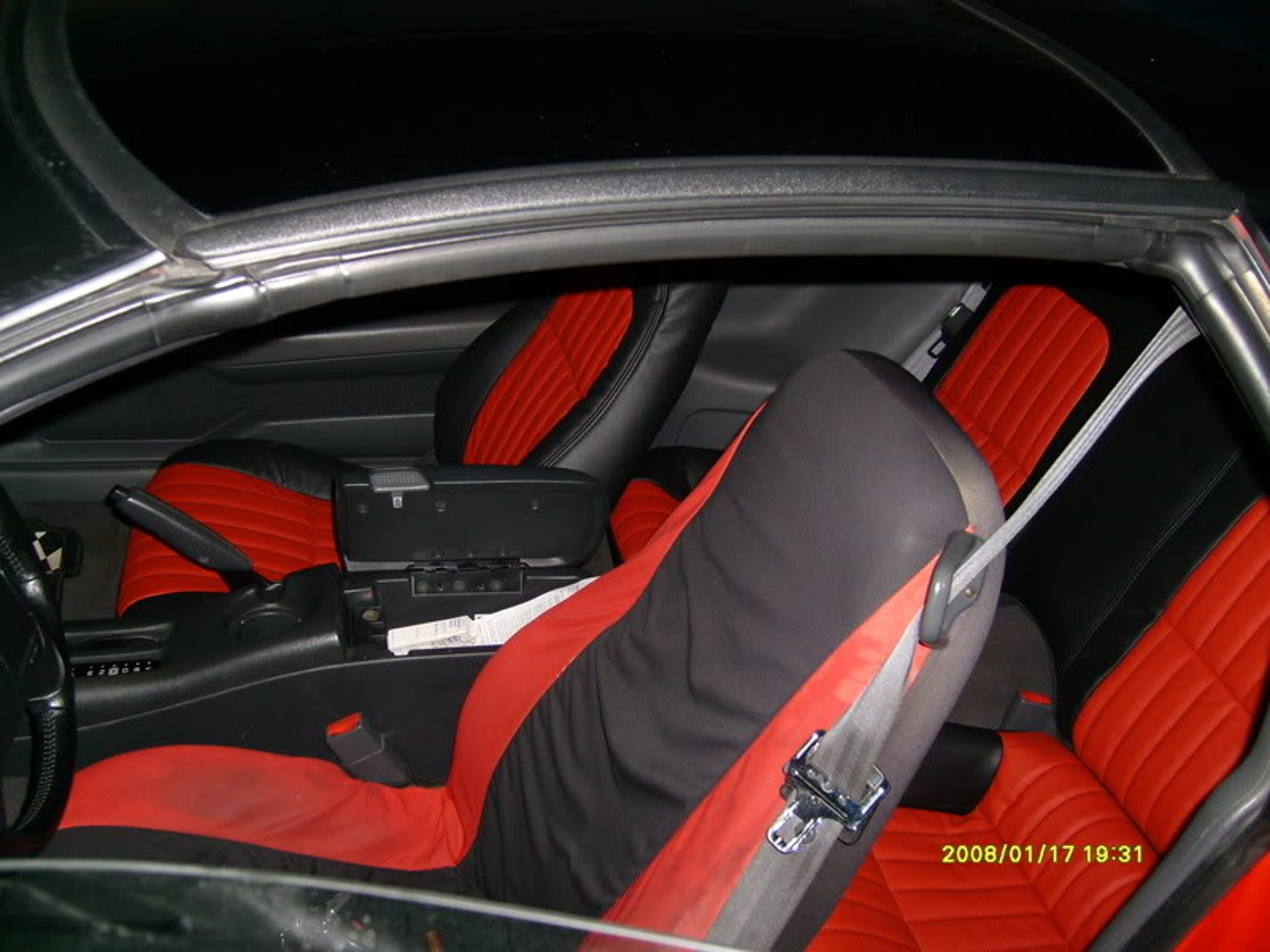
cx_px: 635
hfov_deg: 52.6
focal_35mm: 35
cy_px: 476
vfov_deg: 40.7
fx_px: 1284
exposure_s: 1/45
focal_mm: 5.8
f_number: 2.8
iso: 100
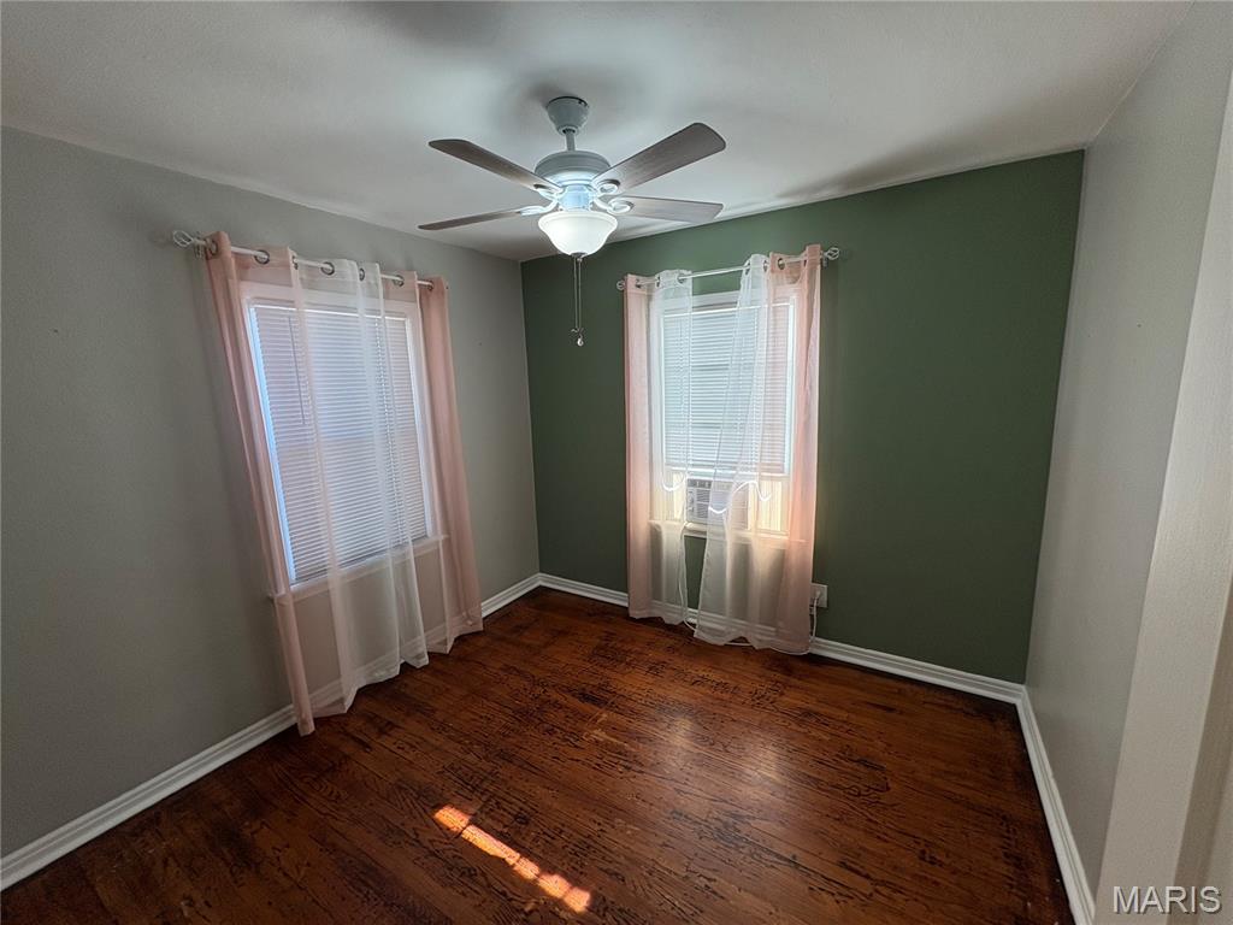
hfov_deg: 102.1
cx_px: 616
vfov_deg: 85.7
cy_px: 462
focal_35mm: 14
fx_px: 499
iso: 64
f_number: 2.2
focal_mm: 2.22
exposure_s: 1/120
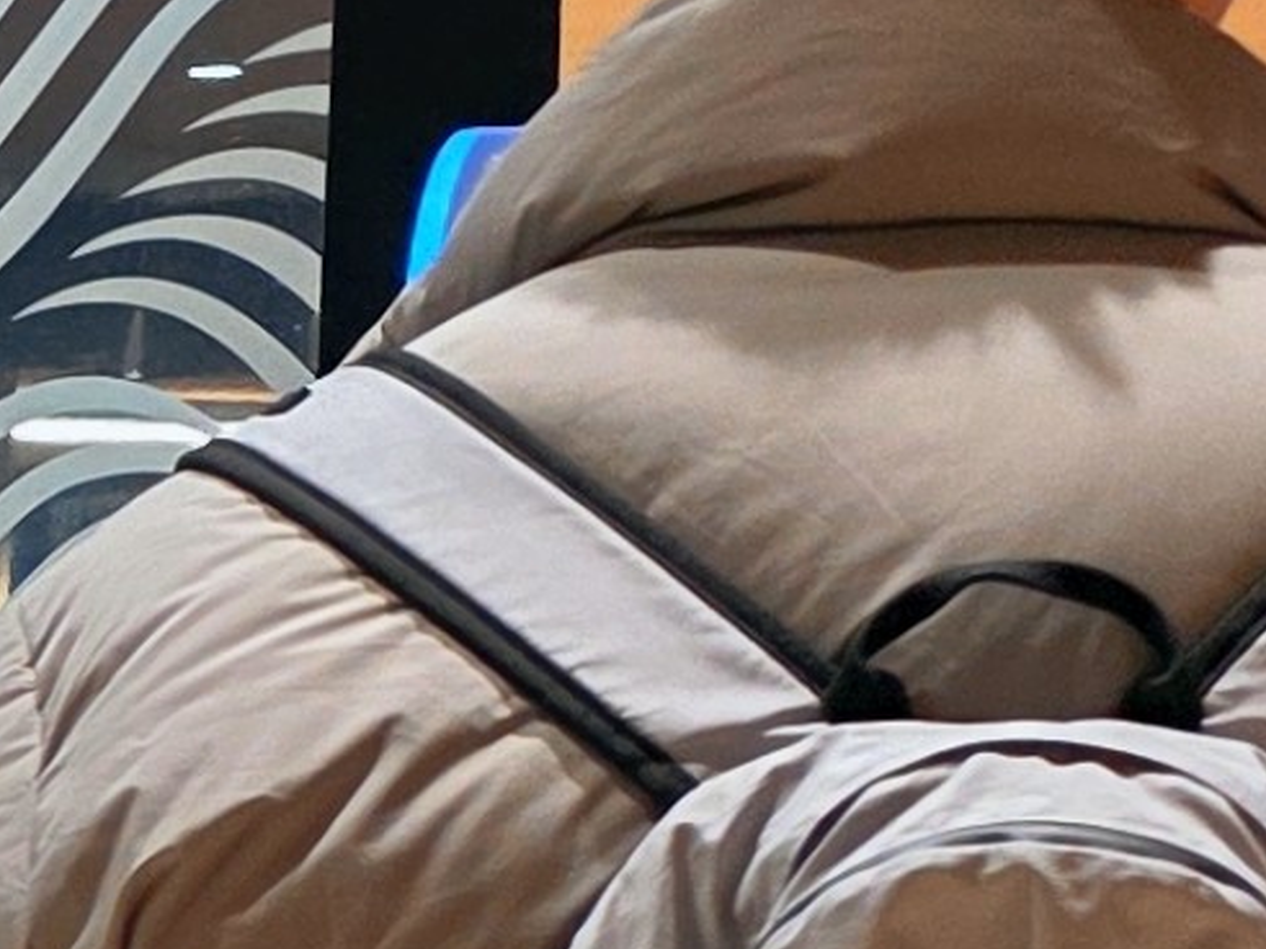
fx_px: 6581
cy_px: 1436
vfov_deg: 8.1
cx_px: -2029
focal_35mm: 180
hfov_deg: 9.5
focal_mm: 6.3
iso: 250
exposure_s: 1/120
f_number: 1.7
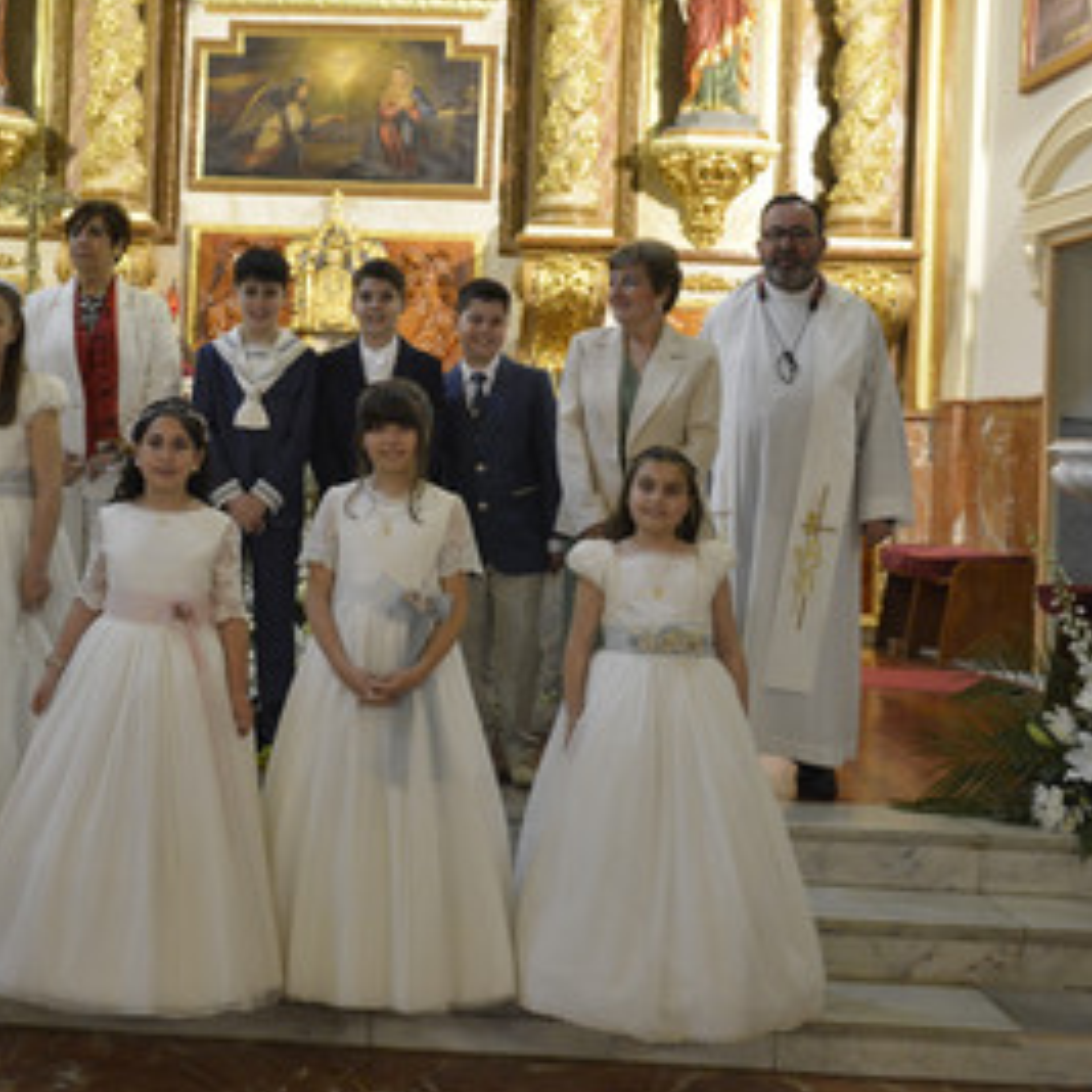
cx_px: 286
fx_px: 1820
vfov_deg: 33.3
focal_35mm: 51
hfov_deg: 32.8
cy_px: 434
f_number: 3.2
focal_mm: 32
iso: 2500
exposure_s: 1/200
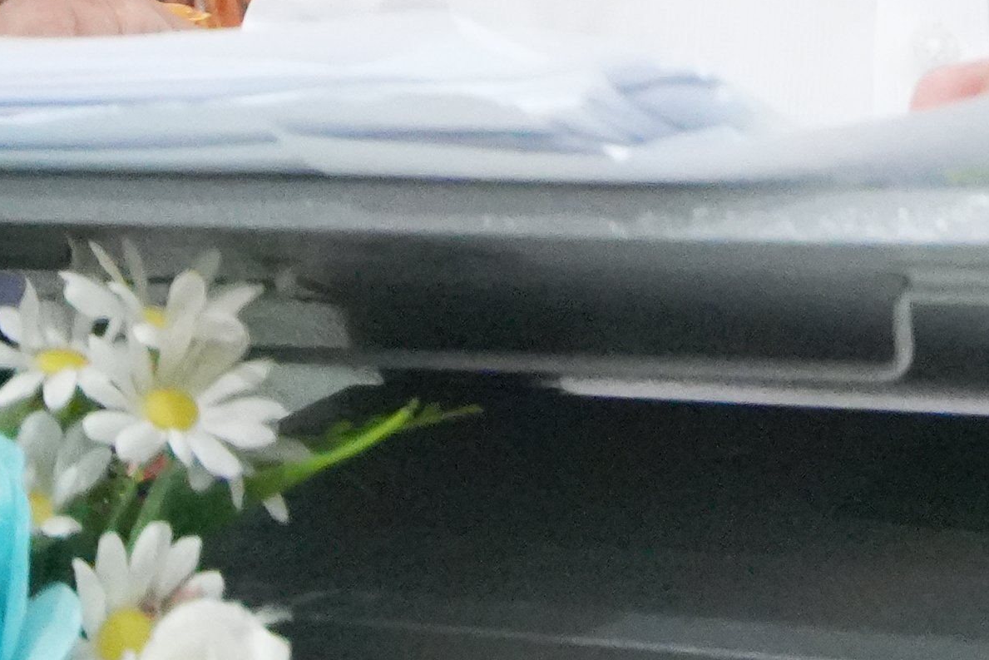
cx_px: 1040
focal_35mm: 125
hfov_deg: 16.0
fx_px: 3434
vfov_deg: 9.8
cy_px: -858
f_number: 5
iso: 4000
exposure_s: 1/100
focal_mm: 16
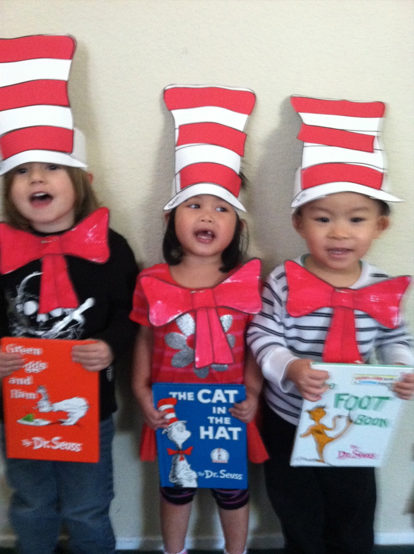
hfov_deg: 40.6
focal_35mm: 35
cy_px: 277
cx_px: 207
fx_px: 560
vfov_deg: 52.7
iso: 500
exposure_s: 1/15
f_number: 2.8
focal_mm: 3.85
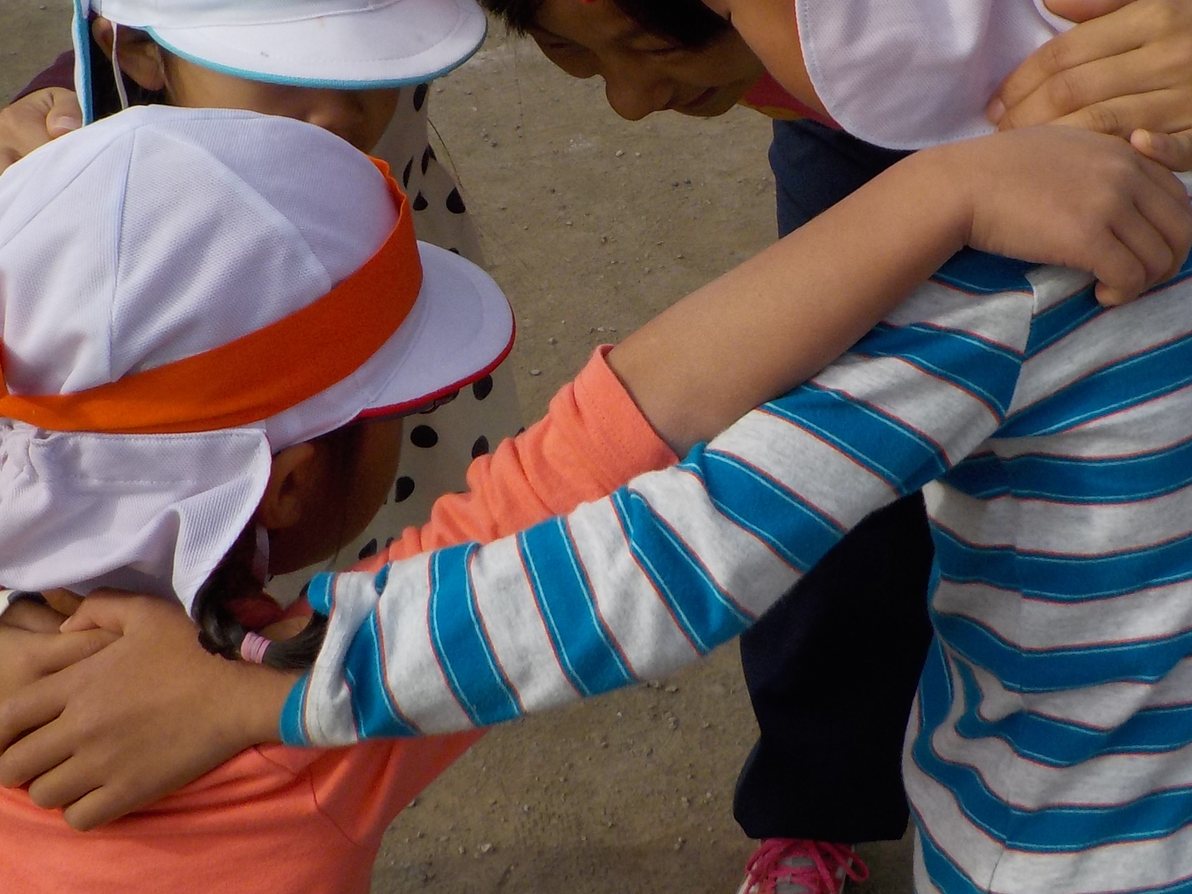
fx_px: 1997
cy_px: 256
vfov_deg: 25.0
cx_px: 624
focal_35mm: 58
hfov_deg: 33.2
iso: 125
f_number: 3.3
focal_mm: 4.1
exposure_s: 1/2000
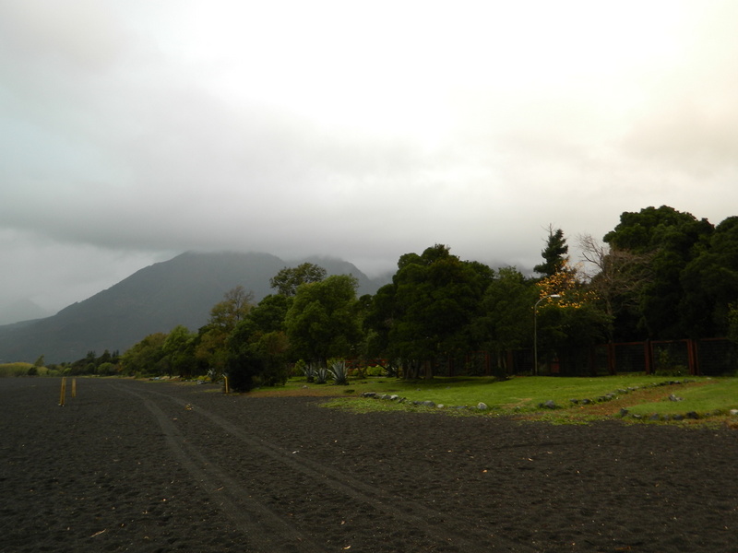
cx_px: 369
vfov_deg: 45.4
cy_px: 276
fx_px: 661
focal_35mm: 31
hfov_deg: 58.4
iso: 80
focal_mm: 5.6
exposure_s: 1/50
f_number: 3.2
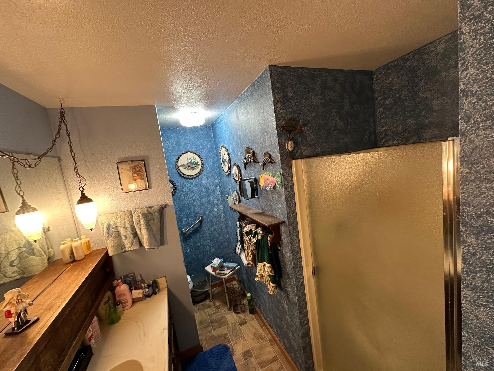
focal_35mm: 14
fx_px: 200
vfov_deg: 85.7
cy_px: 186
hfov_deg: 102.1
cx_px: 247
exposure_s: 1/60
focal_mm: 2.22
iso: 250
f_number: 2.2
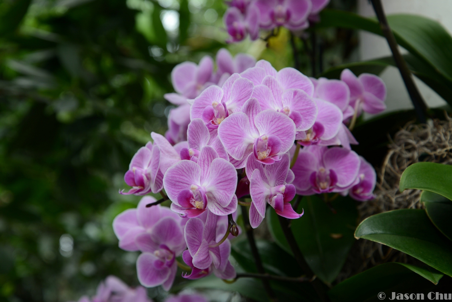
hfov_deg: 27.0
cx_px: 226
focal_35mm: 75
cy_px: 151
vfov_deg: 18.2
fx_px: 942
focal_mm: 75
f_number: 7.1
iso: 320
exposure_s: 1/40
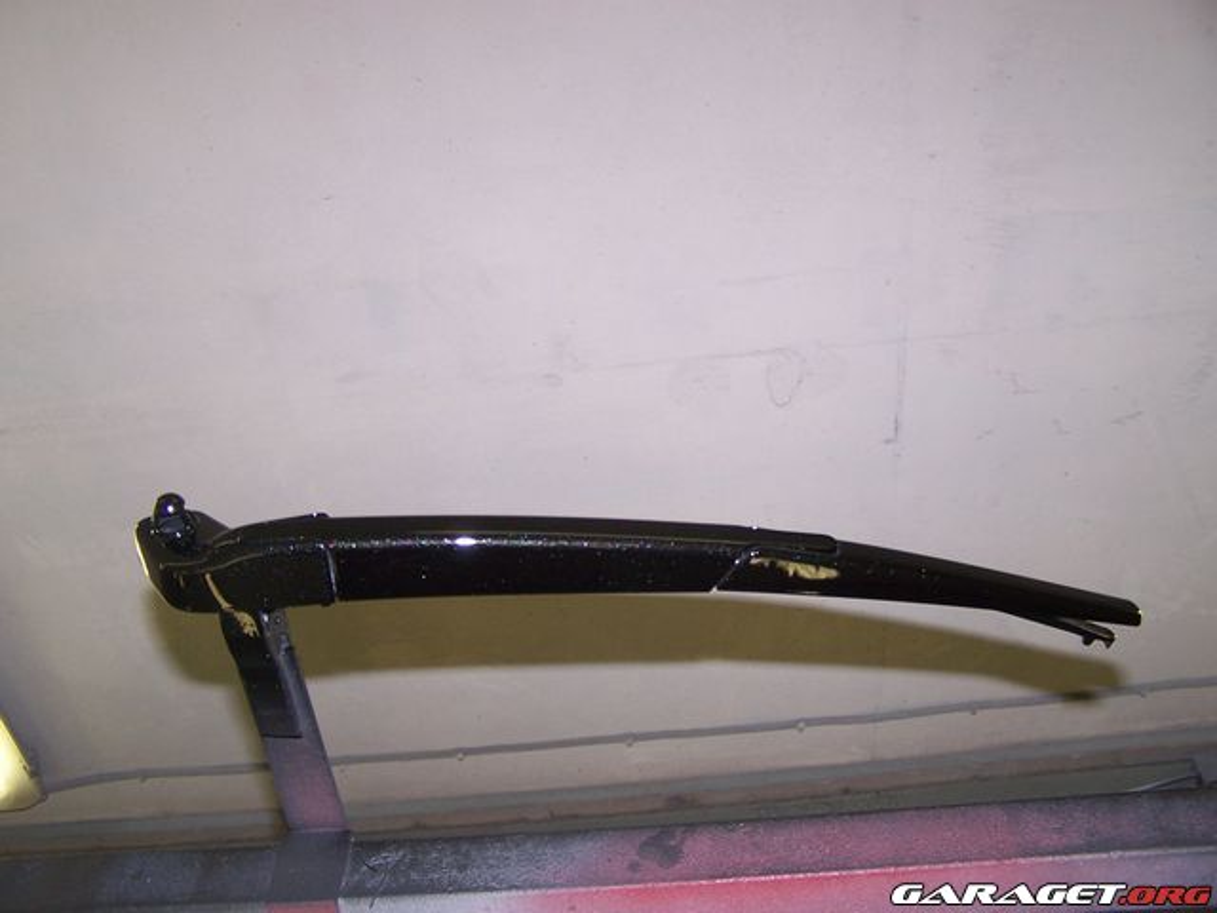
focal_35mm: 38
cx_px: 608
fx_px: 1336
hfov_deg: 49.0
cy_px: 456
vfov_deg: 37.7
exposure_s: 1/60
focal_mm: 6.3
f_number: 2.8
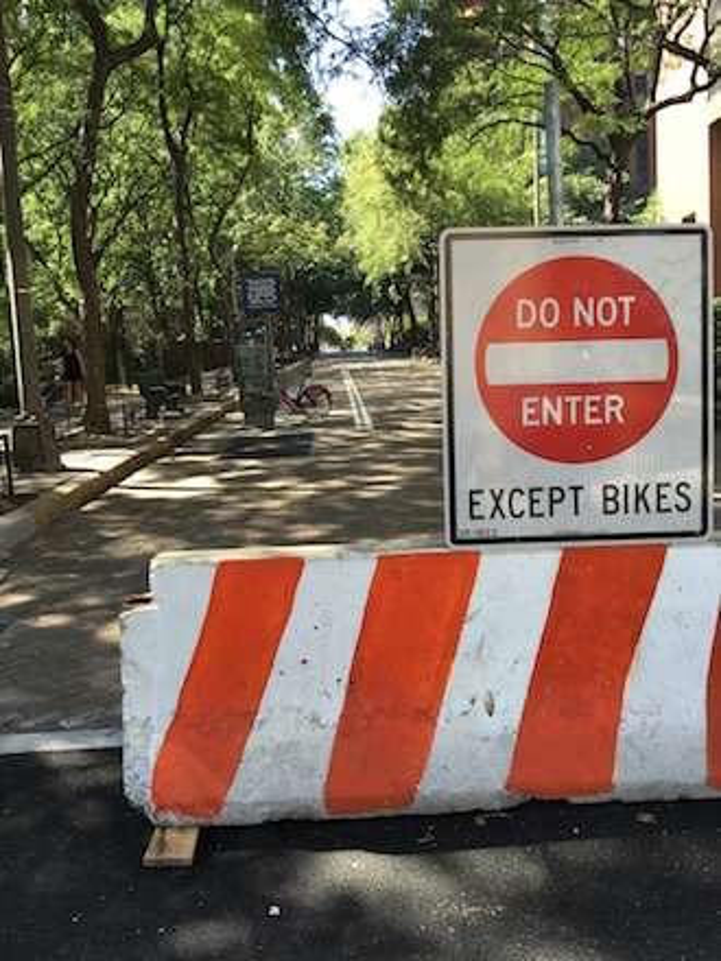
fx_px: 805
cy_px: 480
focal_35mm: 29
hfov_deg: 48.2
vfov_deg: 61.7
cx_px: 360
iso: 25
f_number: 2.2
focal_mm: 4.15
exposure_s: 1/169
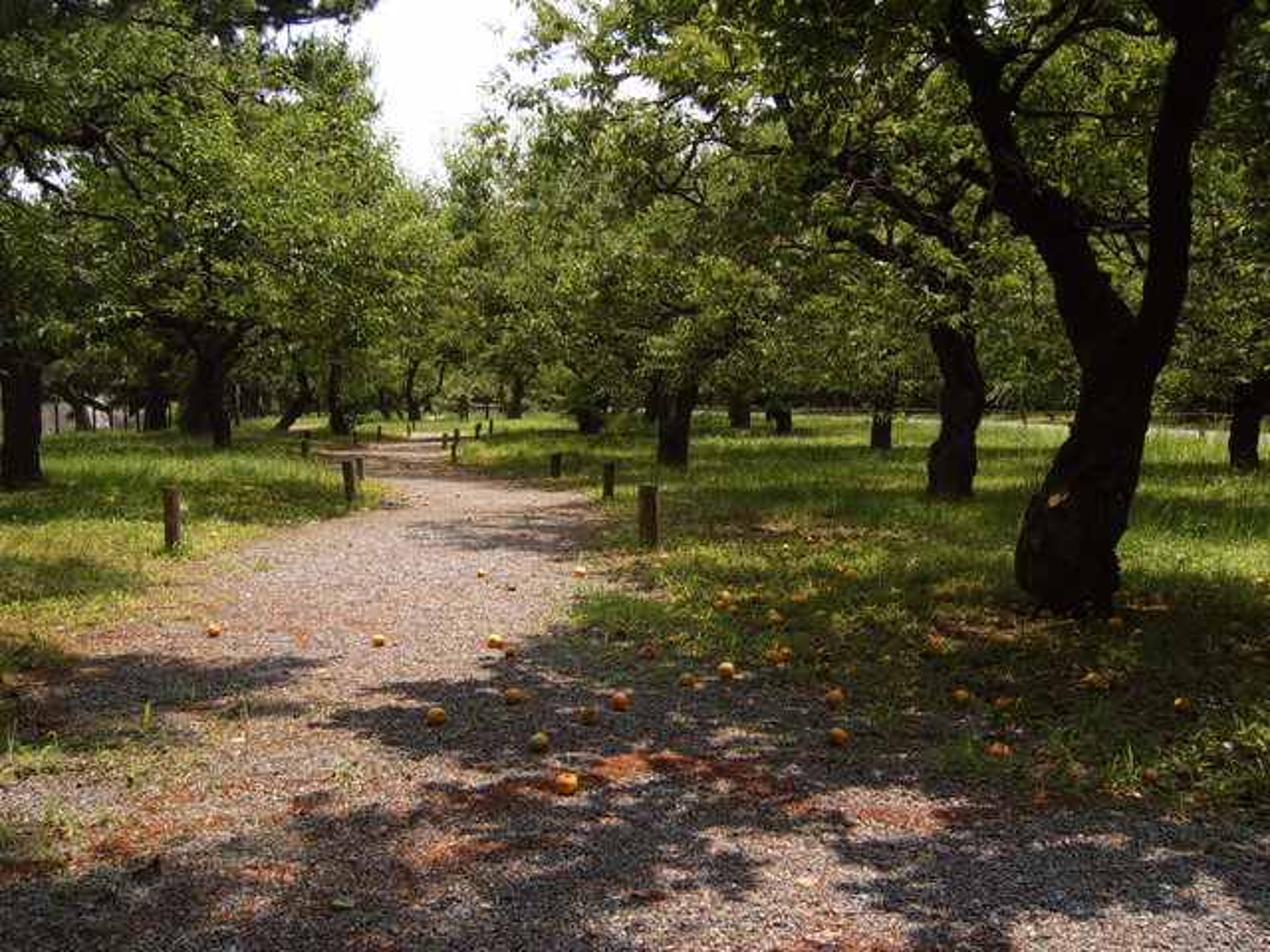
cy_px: 476
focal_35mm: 37
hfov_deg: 50.1
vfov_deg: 38.7
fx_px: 1357
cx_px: 635
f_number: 6
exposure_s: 1/180
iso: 63
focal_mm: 6.2
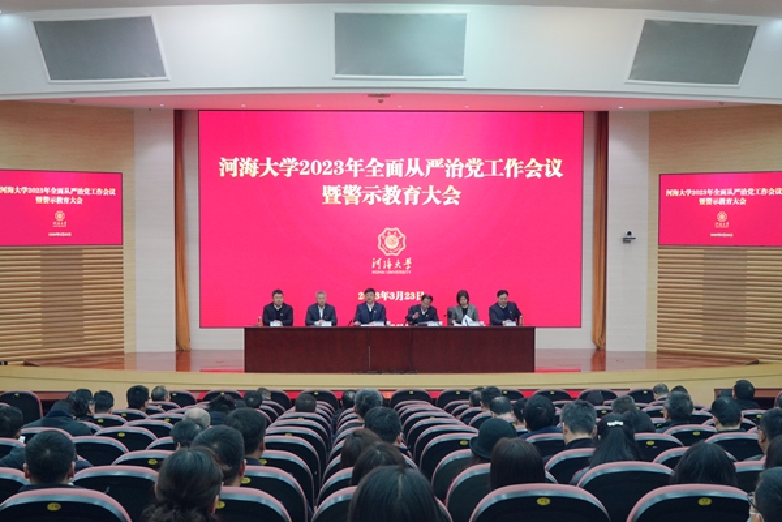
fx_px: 695
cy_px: 261
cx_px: 391
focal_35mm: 32
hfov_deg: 58.7
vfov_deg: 41.1
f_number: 5.6
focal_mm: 32
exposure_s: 1/125
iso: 2000
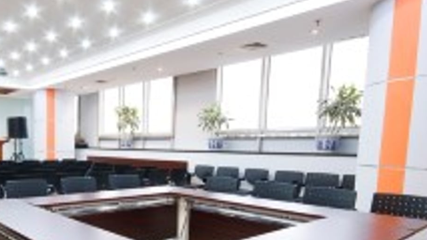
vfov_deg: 37.0
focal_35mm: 31
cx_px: 98
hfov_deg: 58.8
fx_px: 351
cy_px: 174
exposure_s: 2.5
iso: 100
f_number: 11
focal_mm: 12
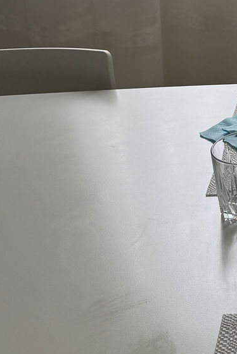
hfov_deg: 13.2
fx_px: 937
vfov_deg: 20.9
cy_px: 25
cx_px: 404
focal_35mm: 95
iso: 100
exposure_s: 1/121
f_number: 1.78
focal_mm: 6.76
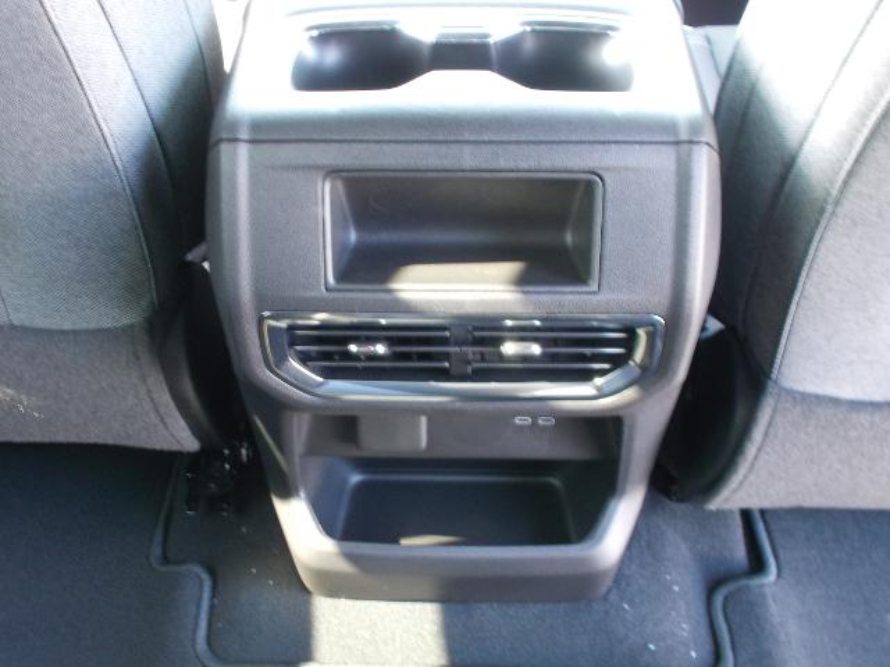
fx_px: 1003
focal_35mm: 39
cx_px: 445
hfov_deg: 47.9
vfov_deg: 36.8
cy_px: 334
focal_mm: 6.9
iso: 200
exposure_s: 1/8
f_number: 3.9
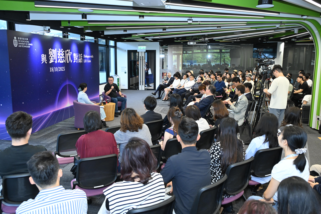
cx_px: 160
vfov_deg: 41.1
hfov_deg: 58.7
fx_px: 285
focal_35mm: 32
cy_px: 107
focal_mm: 32
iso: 4000
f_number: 6.3
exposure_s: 1/100
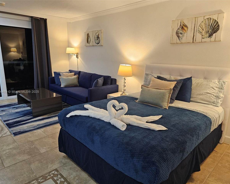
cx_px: 113
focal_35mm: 24
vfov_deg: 58.8
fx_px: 163
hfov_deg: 70.3
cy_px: 92
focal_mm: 6.3
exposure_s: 1/120
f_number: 1.7
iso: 640
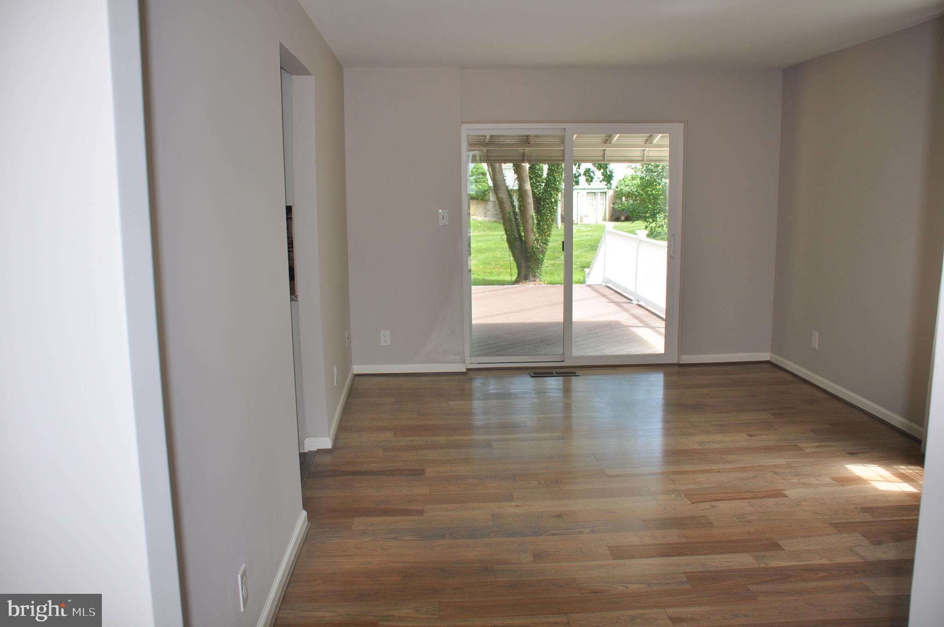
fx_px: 707
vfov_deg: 47.8
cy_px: 314
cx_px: 472
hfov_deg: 67.4
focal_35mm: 27
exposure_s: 1/200
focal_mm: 18
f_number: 3.5
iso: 280
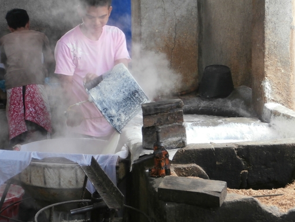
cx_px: 132
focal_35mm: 80
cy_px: 111
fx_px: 682
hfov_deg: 24.4
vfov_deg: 18.4
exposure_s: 1/40
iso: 200
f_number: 4.7
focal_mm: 12.1
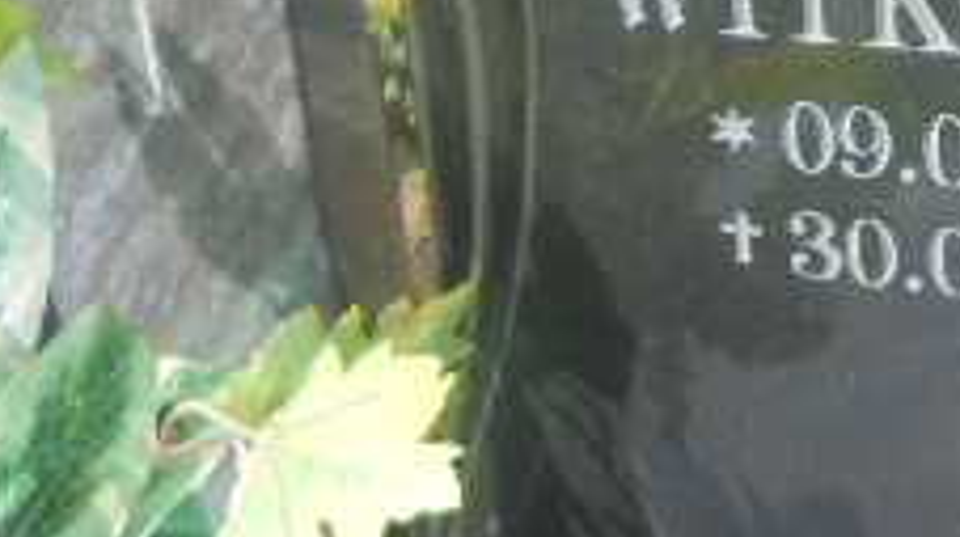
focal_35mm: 80
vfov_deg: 14.9
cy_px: 101
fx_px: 2034
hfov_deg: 24.7
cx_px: 1057
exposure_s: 1/320
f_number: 3.5
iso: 100
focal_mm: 4.6
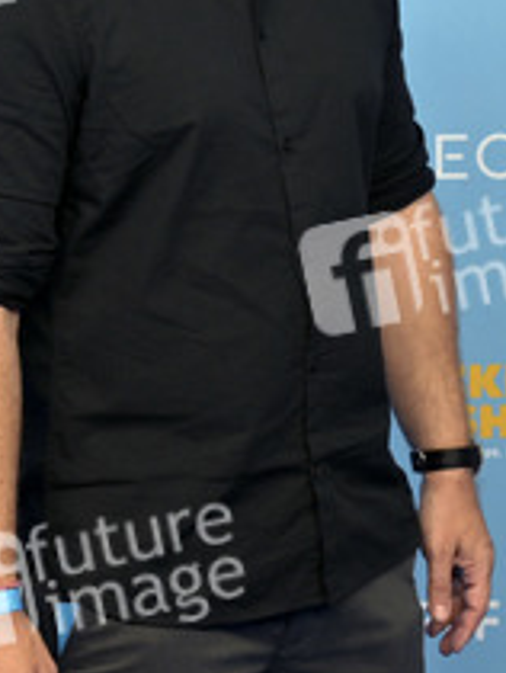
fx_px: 2490
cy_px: 99
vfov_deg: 15.3
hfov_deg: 11.6
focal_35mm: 128
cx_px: 175
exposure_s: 1/200
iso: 160
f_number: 4
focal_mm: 70
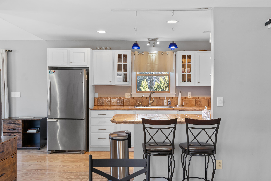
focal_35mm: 33
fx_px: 248
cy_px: 90
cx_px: 136
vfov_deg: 40.0
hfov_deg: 57.2
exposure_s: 1/10
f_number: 7.1
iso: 500
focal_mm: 33
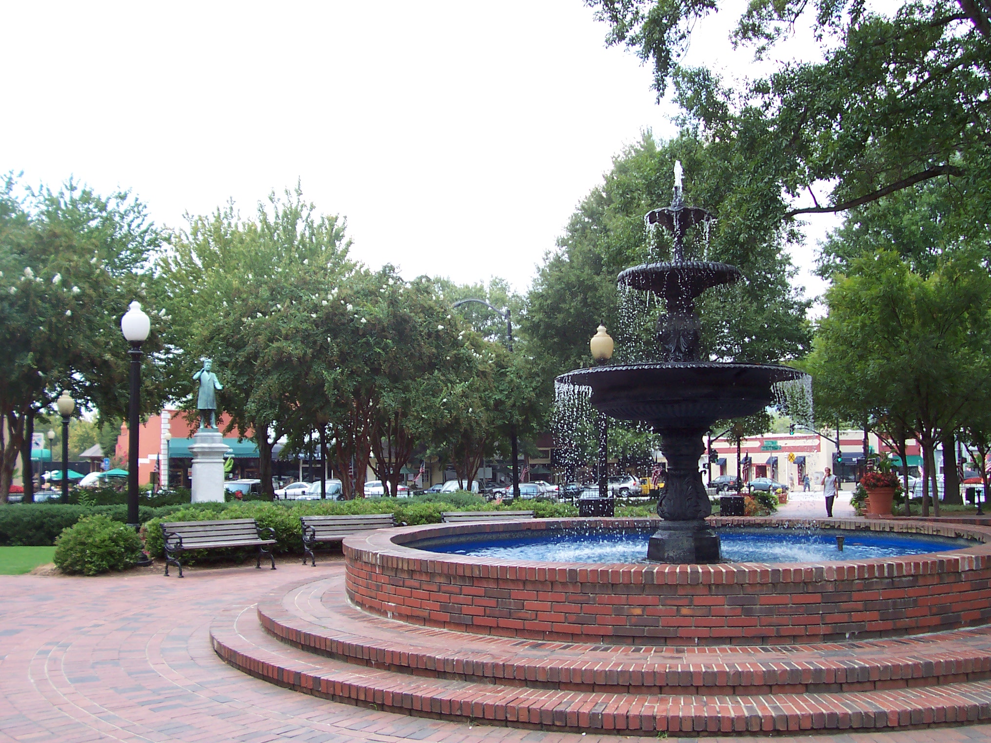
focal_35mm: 37
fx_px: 1059
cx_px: 496
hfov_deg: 50.1
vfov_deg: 38.7
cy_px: 372
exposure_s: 1/350
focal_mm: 5.6
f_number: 2.8
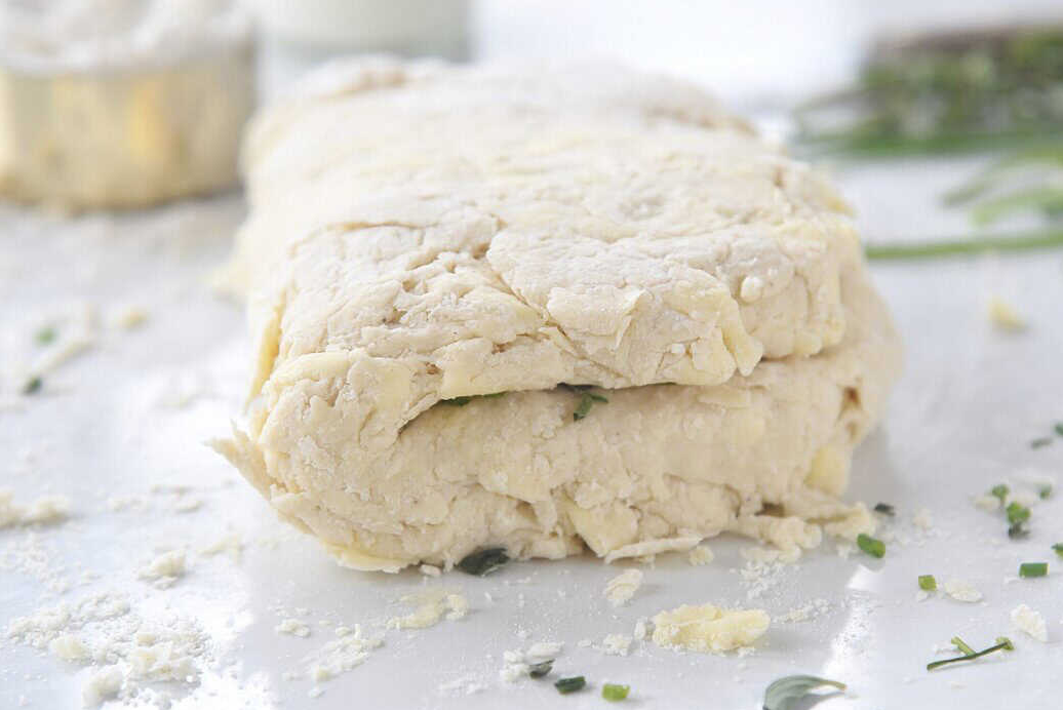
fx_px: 4106
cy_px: 321
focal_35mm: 139
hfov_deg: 14.7
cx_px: 565
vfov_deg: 9.9
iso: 1250
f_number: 5.6
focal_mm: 120
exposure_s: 1/500
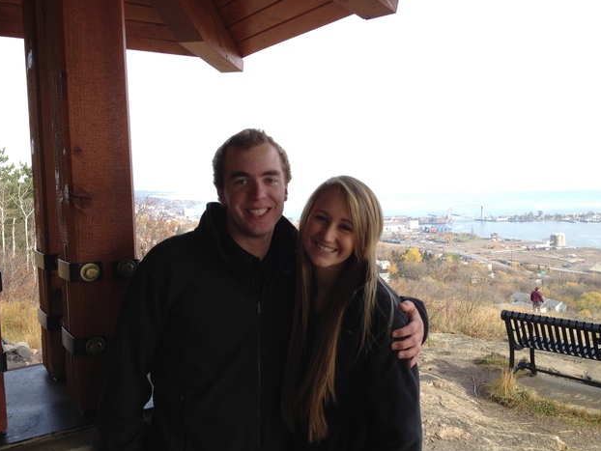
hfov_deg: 51.3
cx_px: 302
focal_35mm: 36
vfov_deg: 39.7
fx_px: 625
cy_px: 224
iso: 50
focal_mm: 4.28
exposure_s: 1/464
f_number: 2.4
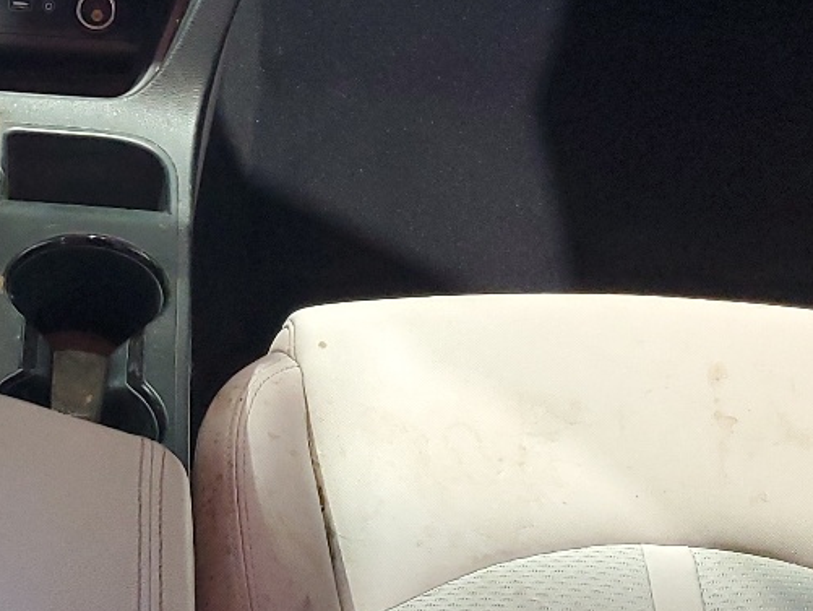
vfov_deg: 17.6
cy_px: 101
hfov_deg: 22.8
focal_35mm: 83
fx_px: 1950
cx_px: 42
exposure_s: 1/30
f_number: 1.5
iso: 295
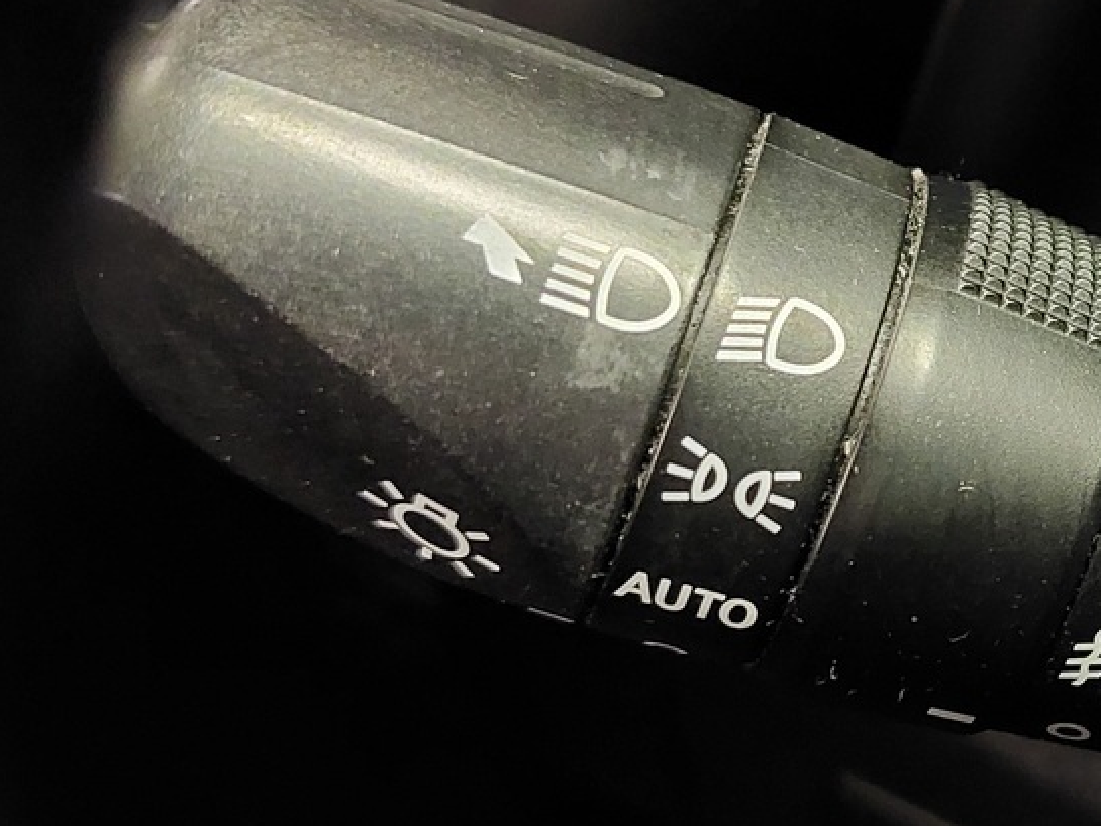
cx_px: 1121
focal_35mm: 66
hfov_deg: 27.6
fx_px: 2100
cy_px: 390
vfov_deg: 22.3
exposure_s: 1/25
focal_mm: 5.23
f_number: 1.8
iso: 1600
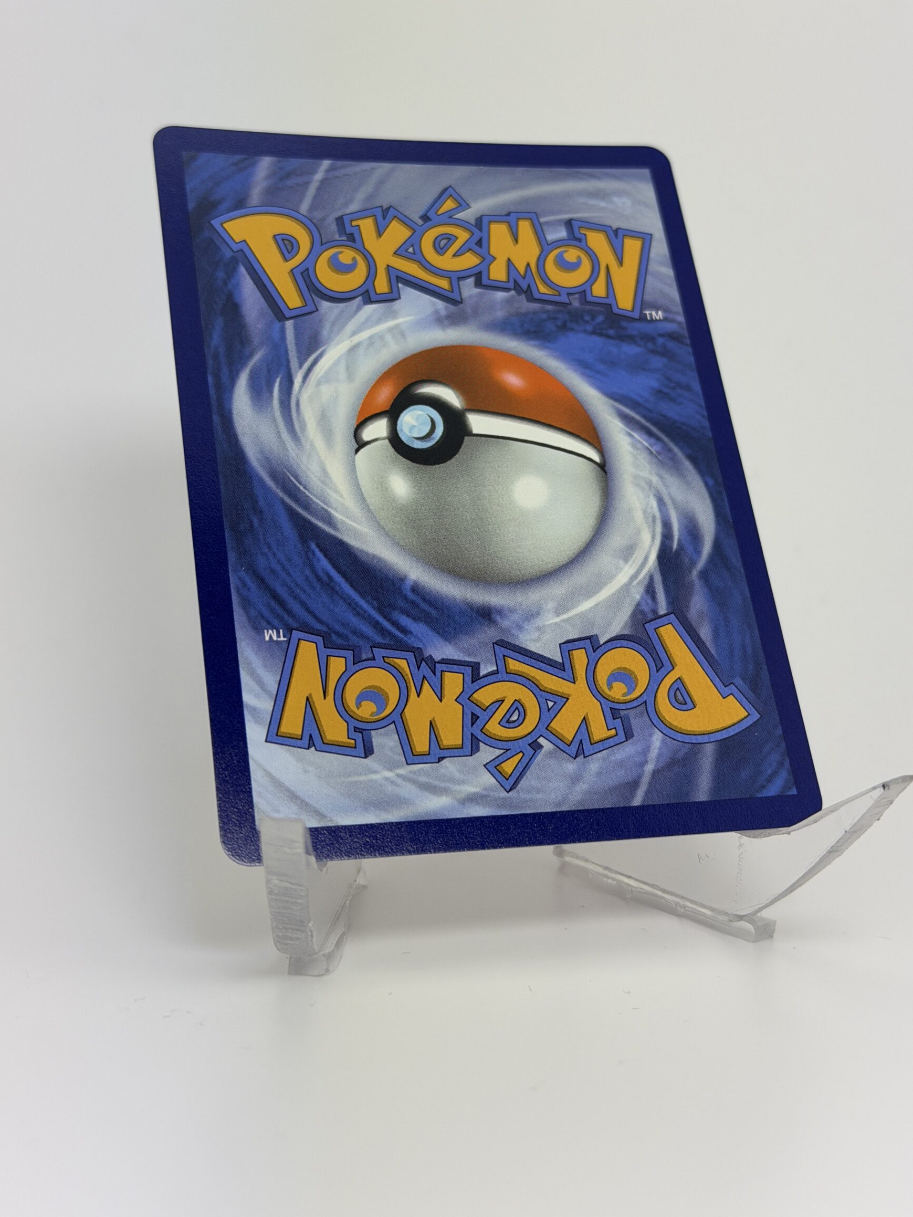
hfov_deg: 27.5
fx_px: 1863
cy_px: 554
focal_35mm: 53
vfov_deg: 36.1
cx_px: 488
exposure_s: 1/810
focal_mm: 6.76
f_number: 1.78
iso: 64
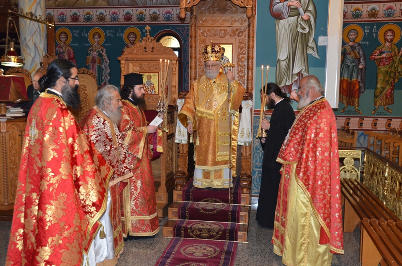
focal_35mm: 38
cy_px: 133
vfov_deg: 35.3
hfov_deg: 51.4
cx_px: 201
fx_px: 418
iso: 2000
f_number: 6.3
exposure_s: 1/60
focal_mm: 25
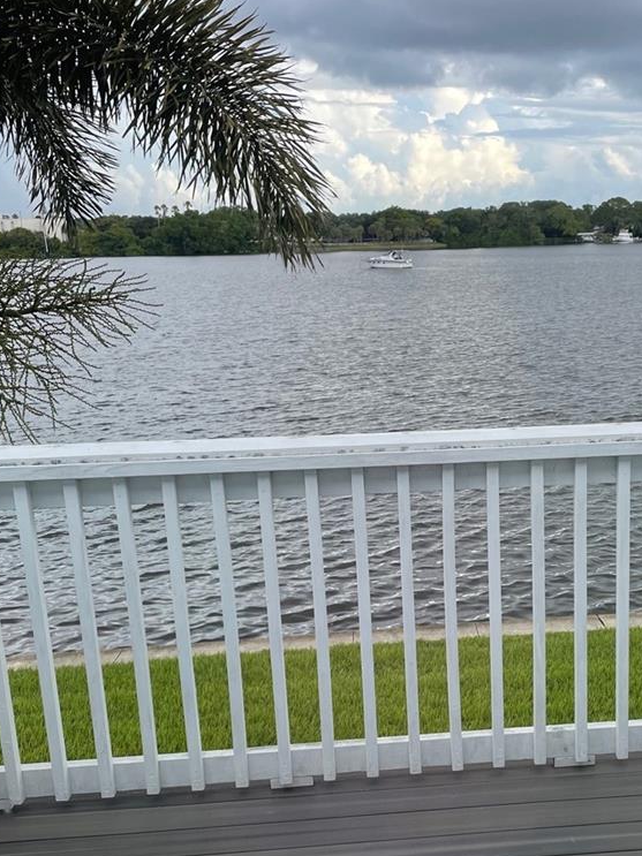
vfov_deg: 44.5
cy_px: 522
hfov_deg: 33.6
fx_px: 1039
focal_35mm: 42
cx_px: 483
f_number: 1.6
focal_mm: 4.2
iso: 32
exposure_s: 1/467
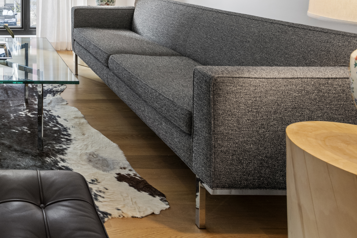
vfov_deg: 34.6
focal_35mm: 32
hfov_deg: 46.6
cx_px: -17
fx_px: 317
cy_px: -32
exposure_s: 1/8
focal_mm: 14
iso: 400
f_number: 10
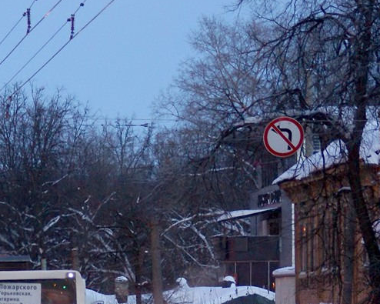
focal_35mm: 299
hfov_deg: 6.5
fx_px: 3362
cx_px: 35
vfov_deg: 5.2
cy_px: 257
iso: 400
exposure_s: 1/60
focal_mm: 70
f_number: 4
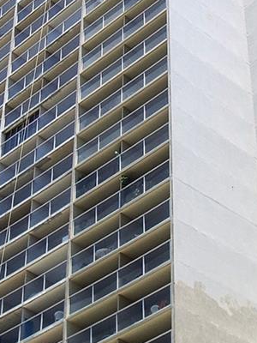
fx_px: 1039
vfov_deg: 18.6
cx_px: 132
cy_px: 81
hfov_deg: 14.1
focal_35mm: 105
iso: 50
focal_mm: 5.8
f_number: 4.3
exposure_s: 1/250
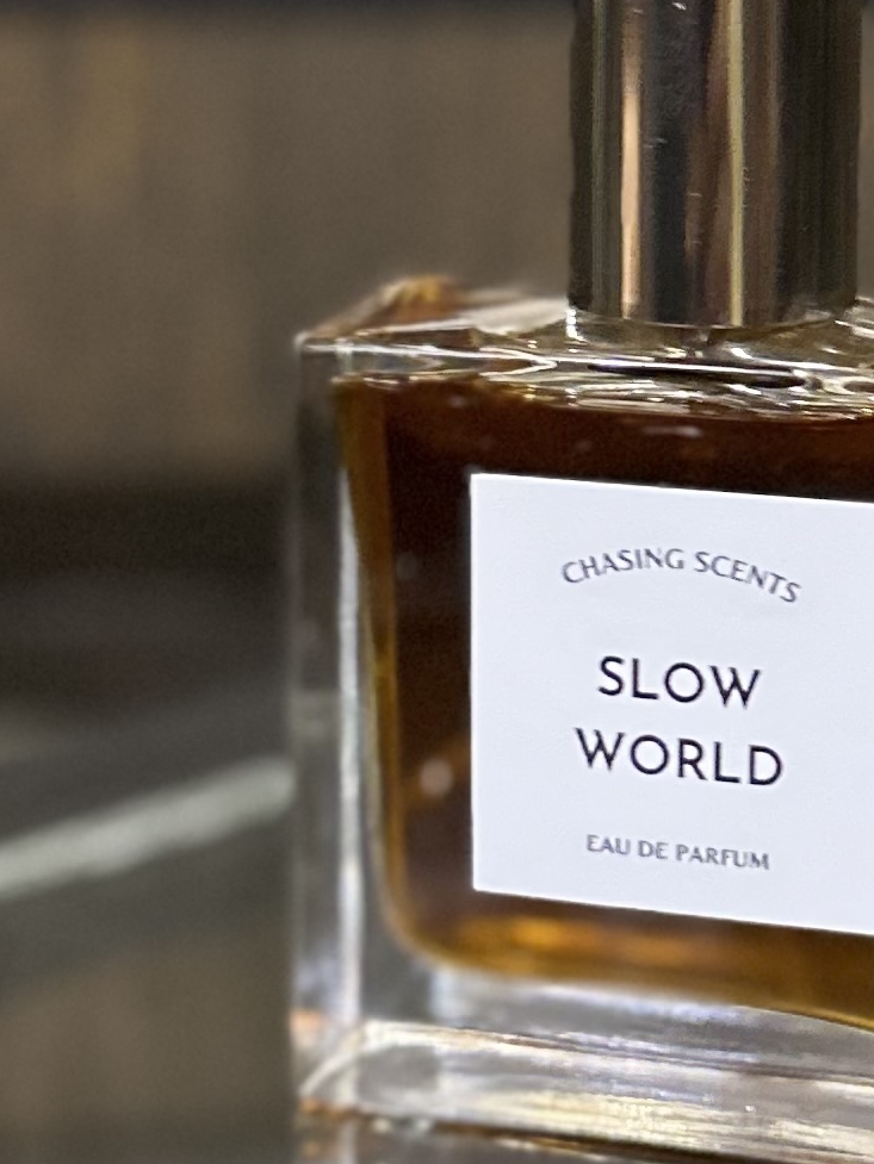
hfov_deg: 14.9
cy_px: 253
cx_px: 636
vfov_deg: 19.6
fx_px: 3332
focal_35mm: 99
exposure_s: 1/33
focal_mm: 6.86
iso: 800
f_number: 1.78
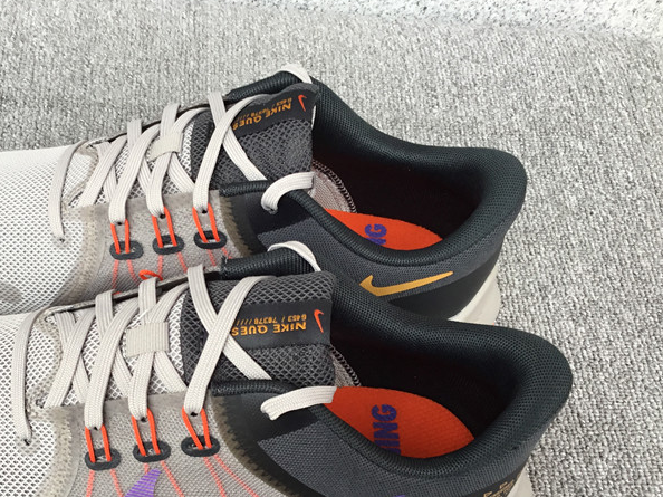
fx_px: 900
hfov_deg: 39.5
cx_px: 175
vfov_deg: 30.6
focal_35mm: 47
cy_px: 342
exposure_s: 1/50
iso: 32
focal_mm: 3.3
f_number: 2.4
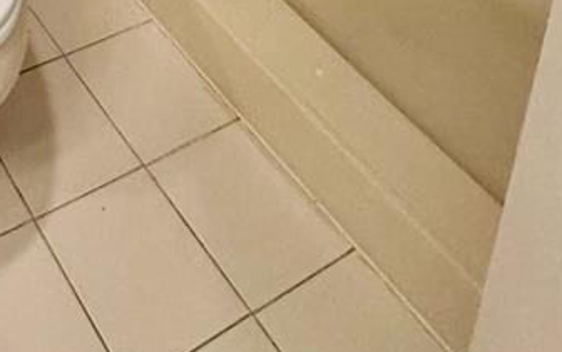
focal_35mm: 53
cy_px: -525
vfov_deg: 14.3
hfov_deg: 31.6
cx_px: -122
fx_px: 812
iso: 250
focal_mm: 2.22
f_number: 2.2
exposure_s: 1/120
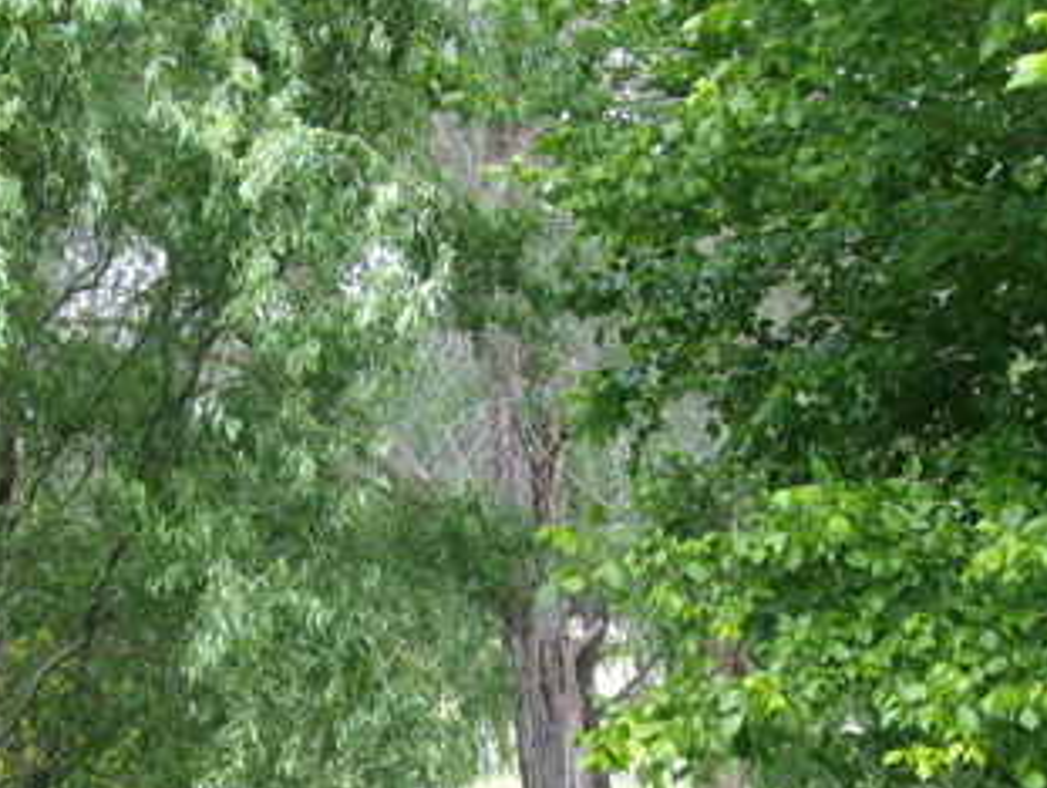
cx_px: 414
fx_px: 2241
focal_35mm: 74
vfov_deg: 19.4
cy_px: 775
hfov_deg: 26.2
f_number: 2.7
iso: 160
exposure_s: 1/200
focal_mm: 6
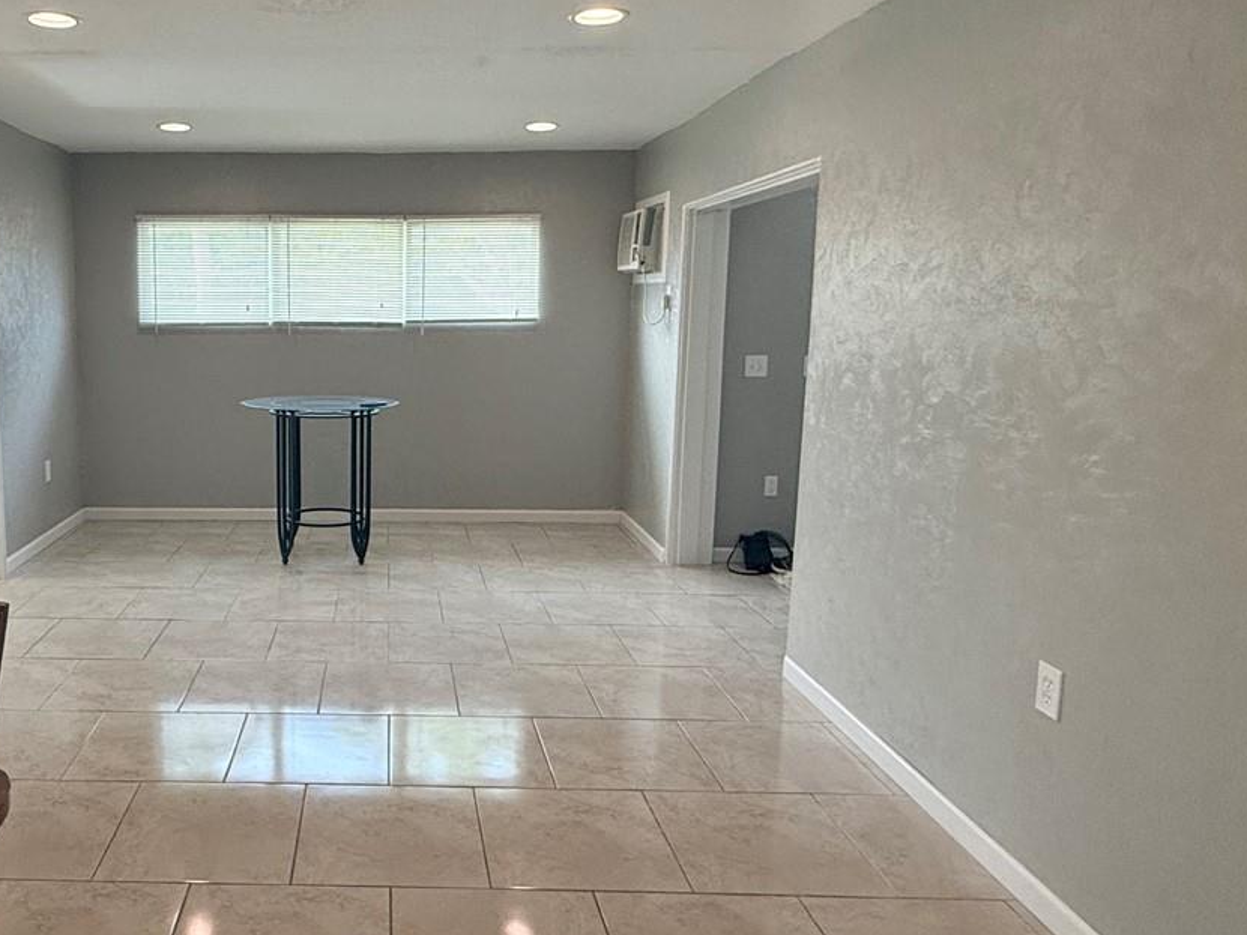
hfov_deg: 62.8
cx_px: 365
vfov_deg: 51.3
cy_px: 431
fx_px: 972
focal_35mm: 27
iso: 250
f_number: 2.2
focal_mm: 2.22
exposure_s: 1/120
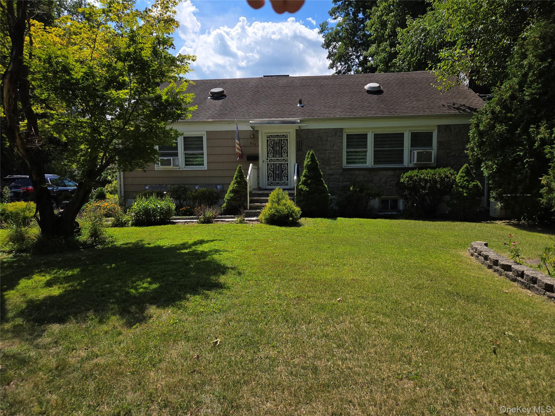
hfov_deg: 73.9
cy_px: 208
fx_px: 369
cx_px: 278
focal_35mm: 23
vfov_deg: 58.9
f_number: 1.8
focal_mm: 5.4
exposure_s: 1/2252
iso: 25
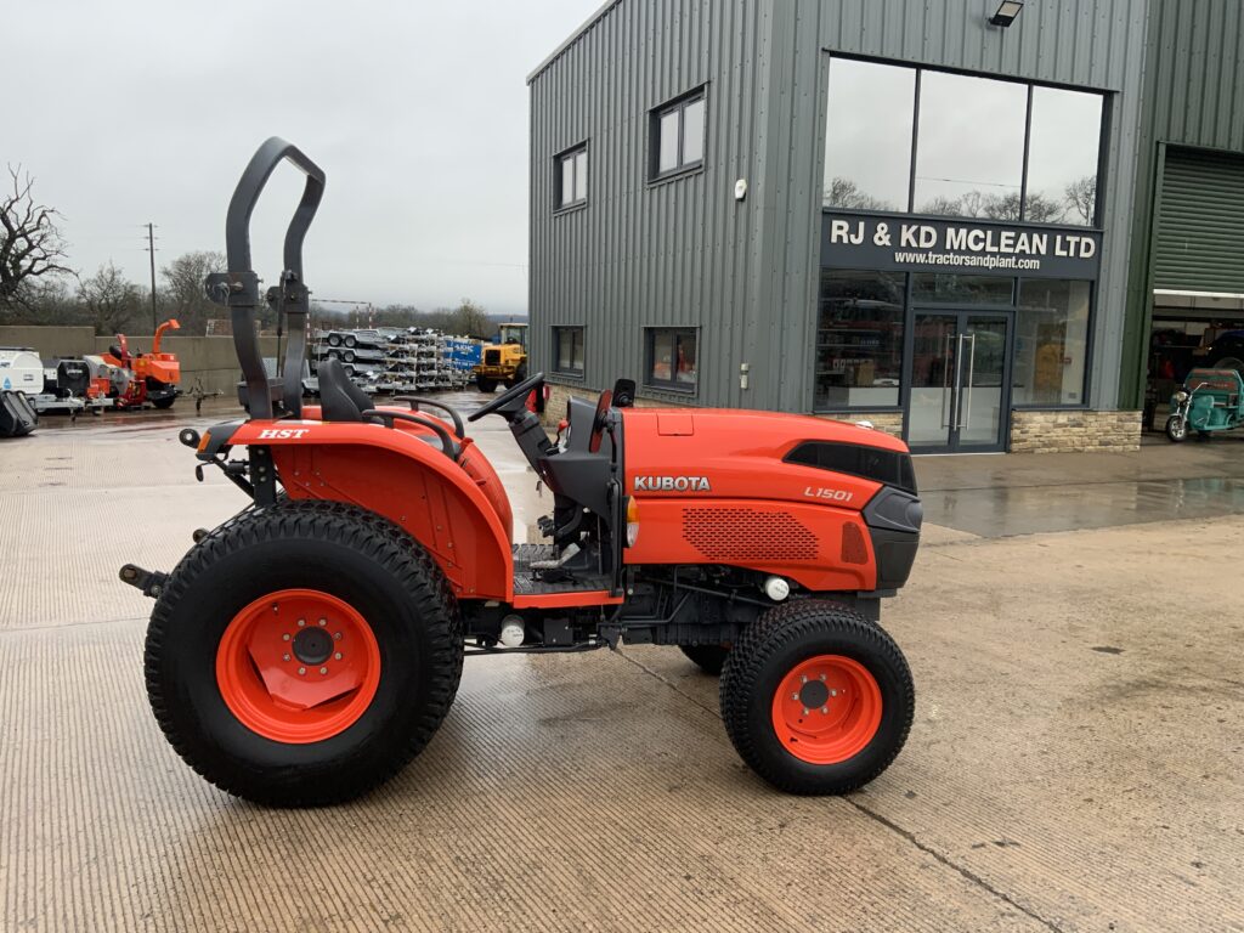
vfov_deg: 48.2
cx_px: 622
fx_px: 1042
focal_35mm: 29
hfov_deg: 61.7
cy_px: 466
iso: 32
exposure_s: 1/122
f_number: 1.8
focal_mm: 3
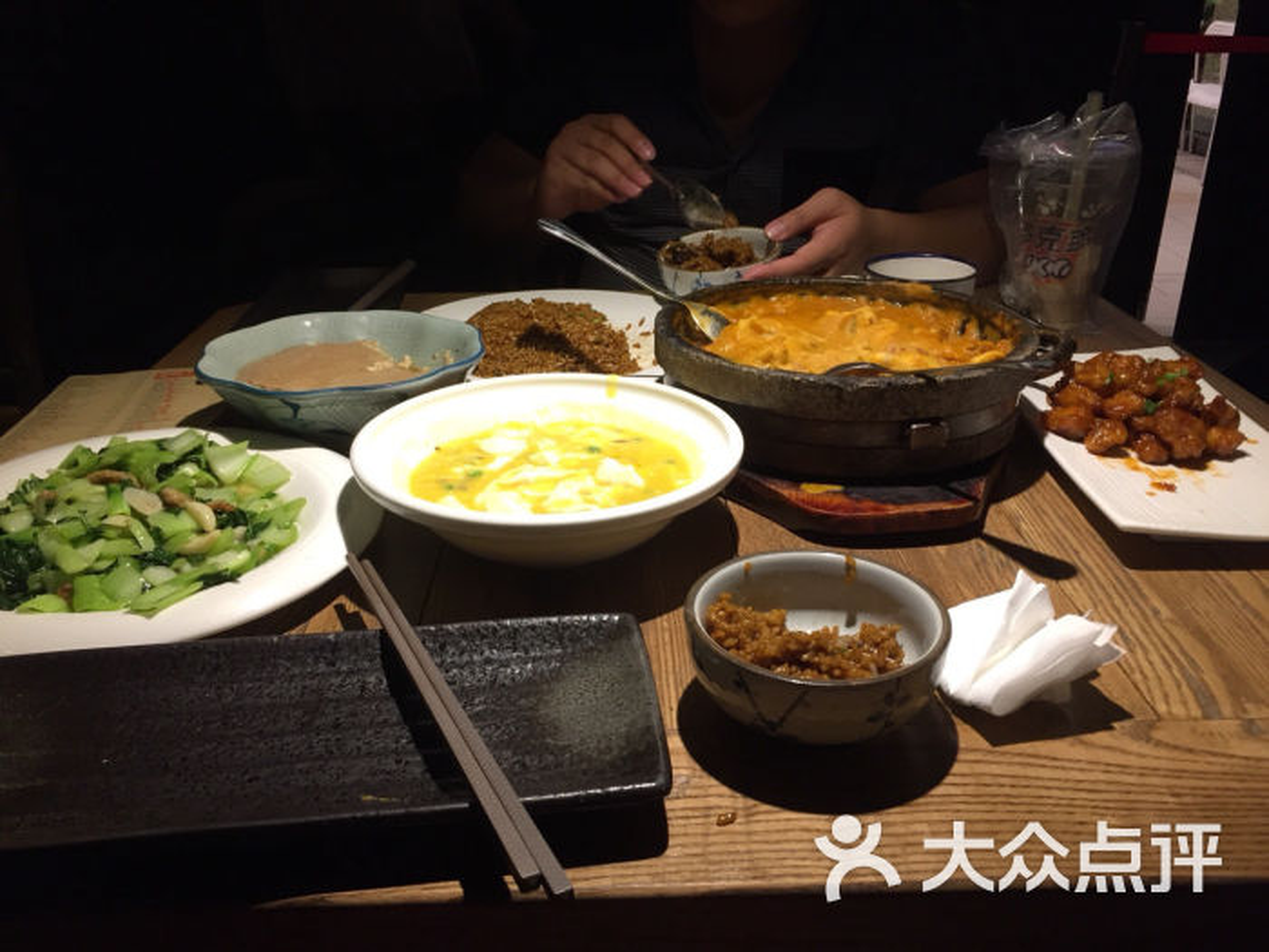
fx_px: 1063
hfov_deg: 61.7
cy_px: 476
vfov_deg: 48.2
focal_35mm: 29
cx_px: 634
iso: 80
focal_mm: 4.15
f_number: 2.2
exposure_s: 1/30
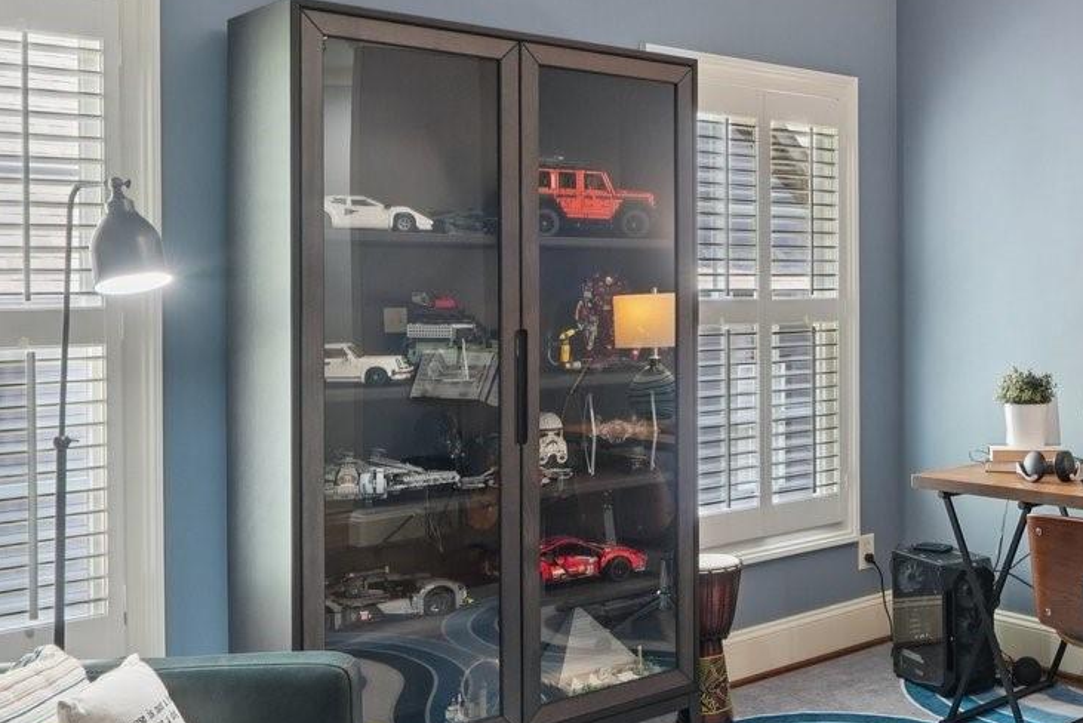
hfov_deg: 44.1
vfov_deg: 31.9
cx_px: 874
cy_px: 304
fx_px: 1264
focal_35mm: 42
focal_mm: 10
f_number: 8
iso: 400
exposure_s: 1/8
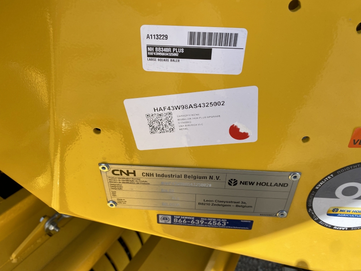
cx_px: 180
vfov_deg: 53.1
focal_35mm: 26
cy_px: 136
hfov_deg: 67.3
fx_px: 271
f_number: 1.8
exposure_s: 1/1543
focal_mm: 4.25
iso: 32
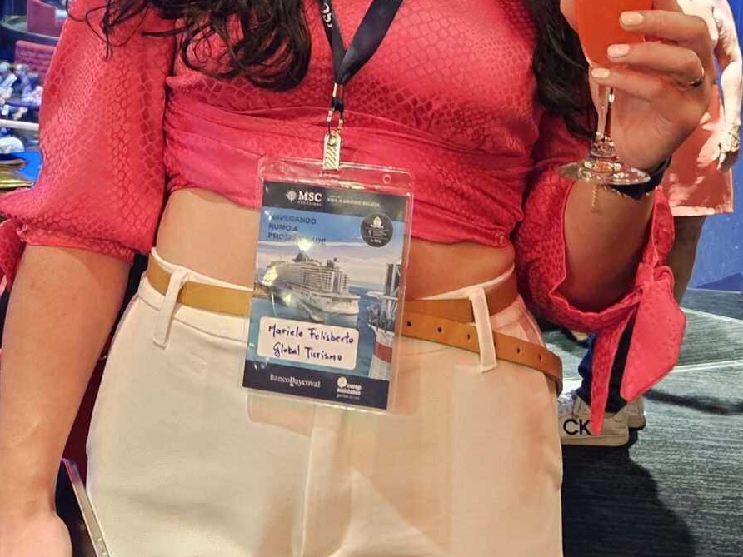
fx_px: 1417
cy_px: 3
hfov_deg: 29.4
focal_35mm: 66
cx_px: 326
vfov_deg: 21.5
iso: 1250
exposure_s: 1/24
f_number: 1.8
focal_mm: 5.4
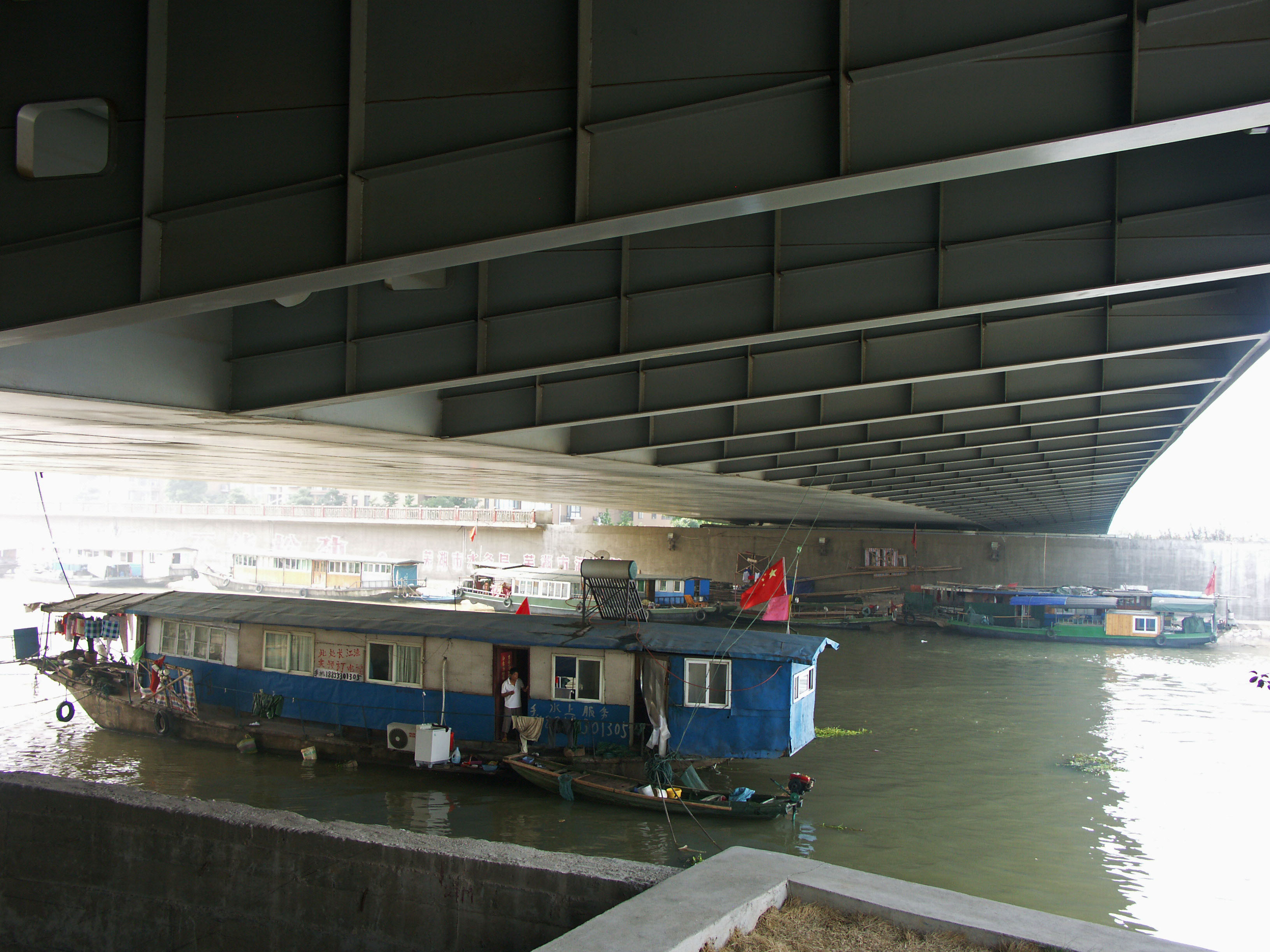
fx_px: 1247
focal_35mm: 34
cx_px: 635
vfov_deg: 41.8
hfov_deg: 54.0
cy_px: 476
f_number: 3.5
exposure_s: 1/60
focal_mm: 8.7
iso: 64
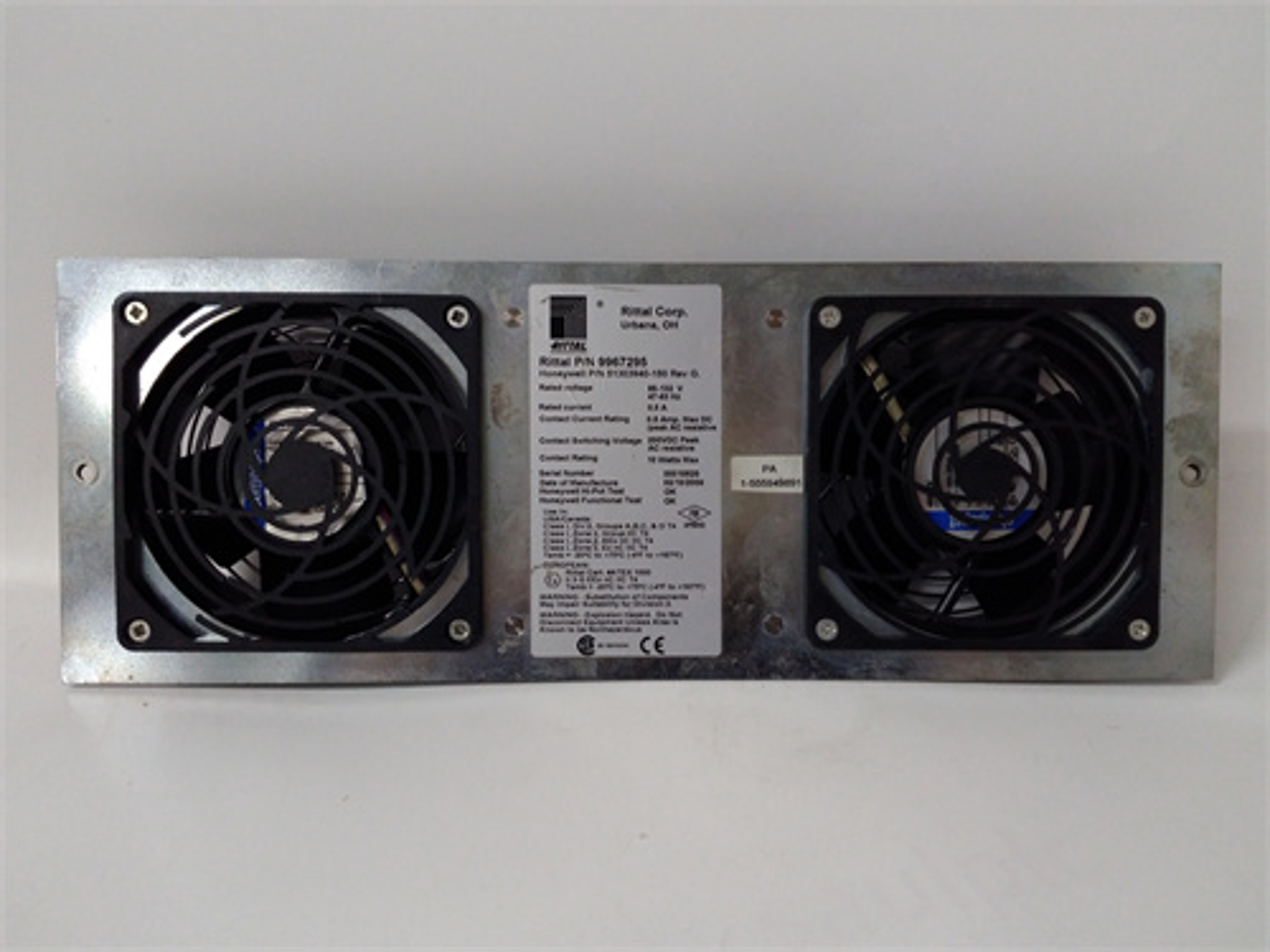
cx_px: 635
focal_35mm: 27
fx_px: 991
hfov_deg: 65.3
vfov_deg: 51.4
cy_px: 476
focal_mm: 3.79
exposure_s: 1/33
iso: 341
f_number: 2
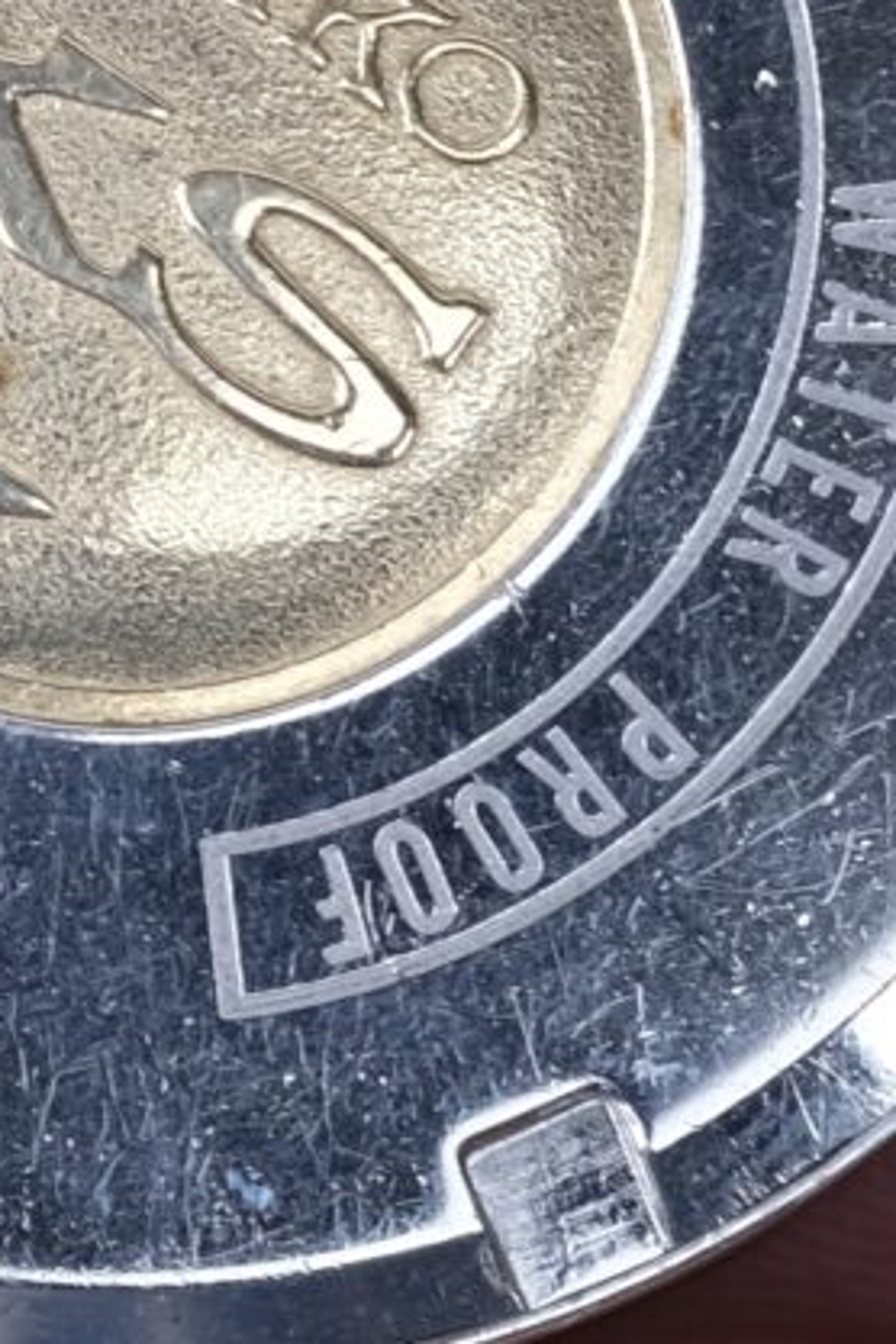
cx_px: -76
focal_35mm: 552
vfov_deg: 3.7
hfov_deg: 2.5
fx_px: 20606
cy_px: 209
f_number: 7.1
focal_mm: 60
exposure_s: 1/125
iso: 500
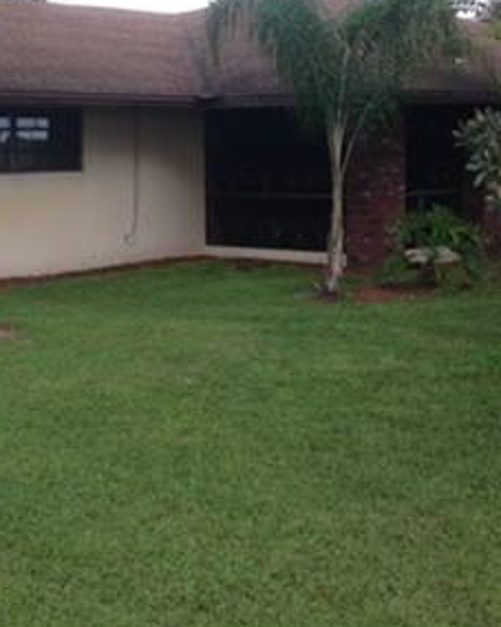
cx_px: 152
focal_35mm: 77
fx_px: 1428
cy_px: 232
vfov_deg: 24.7
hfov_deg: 19.8
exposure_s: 1/387
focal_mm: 4.28
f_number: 2.4
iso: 50
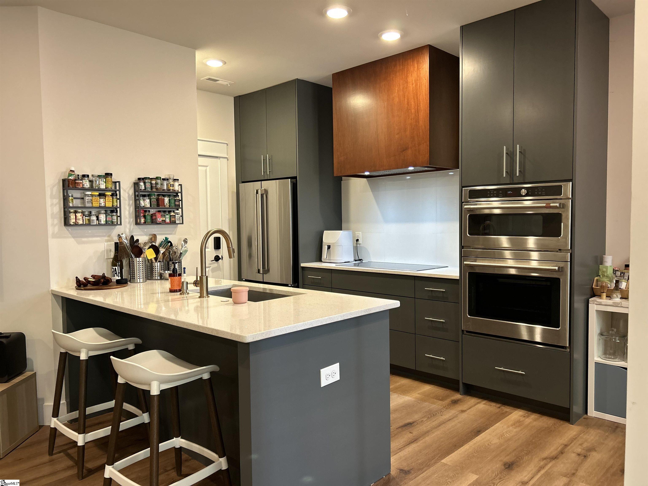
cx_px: 324
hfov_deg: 67.3
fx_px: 487
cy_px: 243
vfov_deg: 53.1
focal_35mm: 26
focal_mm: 5.7
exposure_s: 1/60
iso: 160
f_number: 1.5
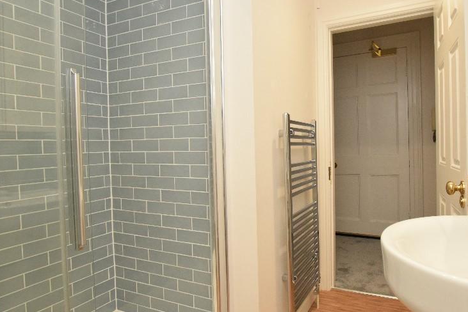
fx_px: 273
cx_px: 291
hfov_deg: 79.8
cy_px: 152
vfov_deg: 59.5
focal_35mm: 21
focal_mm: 10
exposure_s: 1/200
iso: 2800
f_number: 5.6
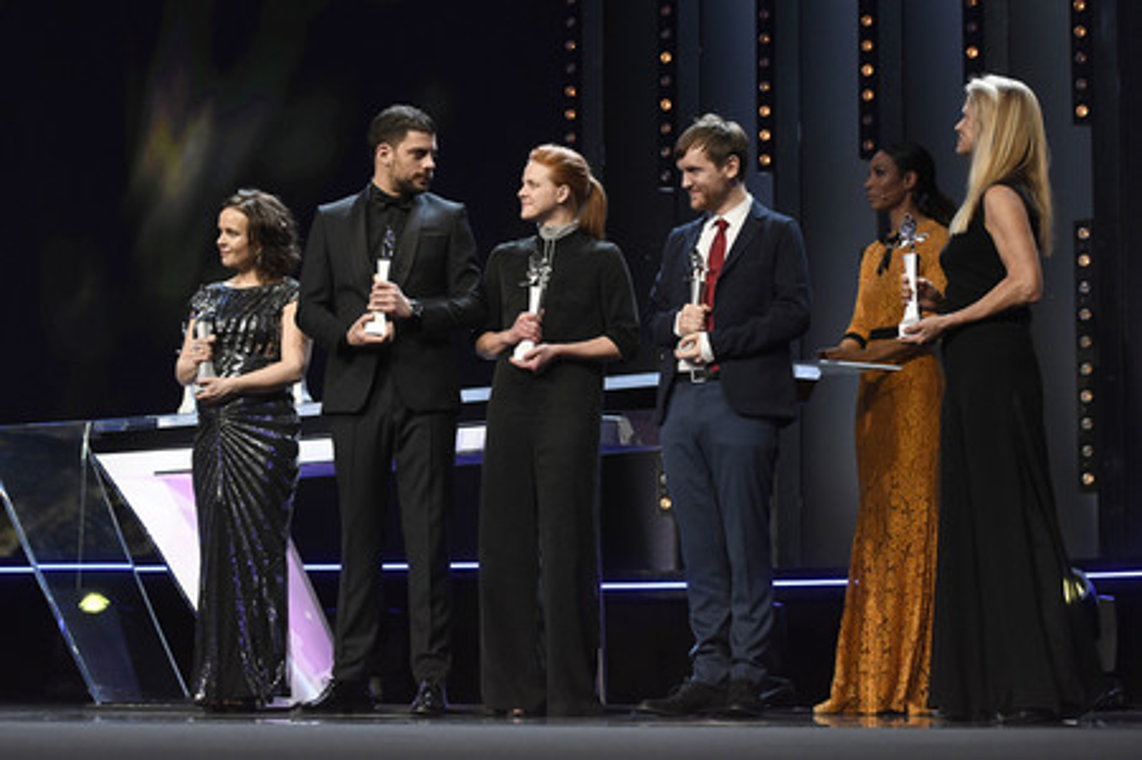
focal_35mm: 70
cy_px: 380
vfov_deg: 19.4
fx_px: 2219
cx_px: 571
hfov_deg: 28.9
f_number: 4
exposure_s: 1/320
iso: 3200
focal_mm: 70
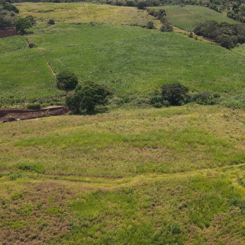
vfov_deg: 33.3
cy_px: 101
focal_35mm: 51
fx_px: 408
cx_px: 128
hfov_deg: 33.4
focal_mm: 4.5
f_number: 2.8
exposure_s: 1/640
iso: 100
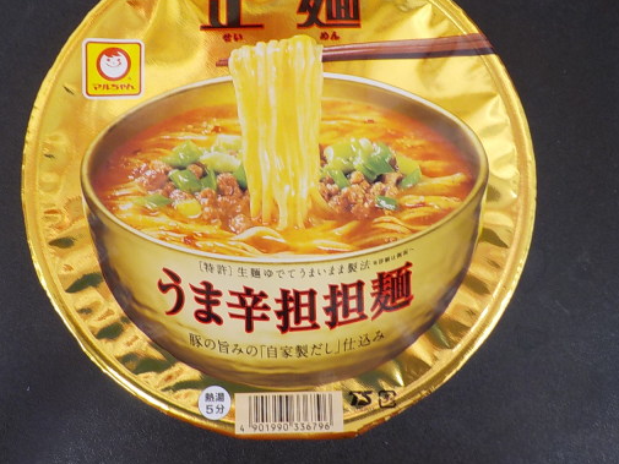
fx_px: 680
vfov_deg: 37.7
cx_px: 275
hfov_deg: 48.9
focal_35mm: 38
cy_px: 224
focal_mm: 4.1
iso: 125
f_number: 3.3
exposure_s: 1/30
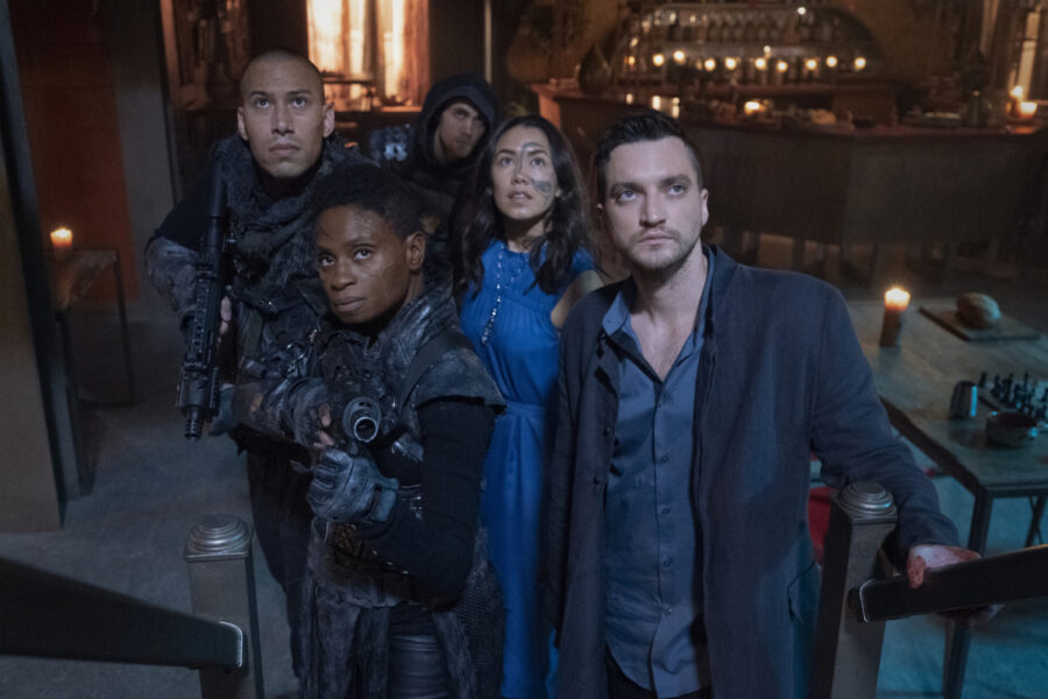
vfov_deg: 37.9
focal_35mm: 35
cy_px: 350
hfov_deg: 54.4
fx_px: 1019
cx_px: 524
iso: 16000
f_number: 4
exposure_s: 1/50
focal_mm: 35
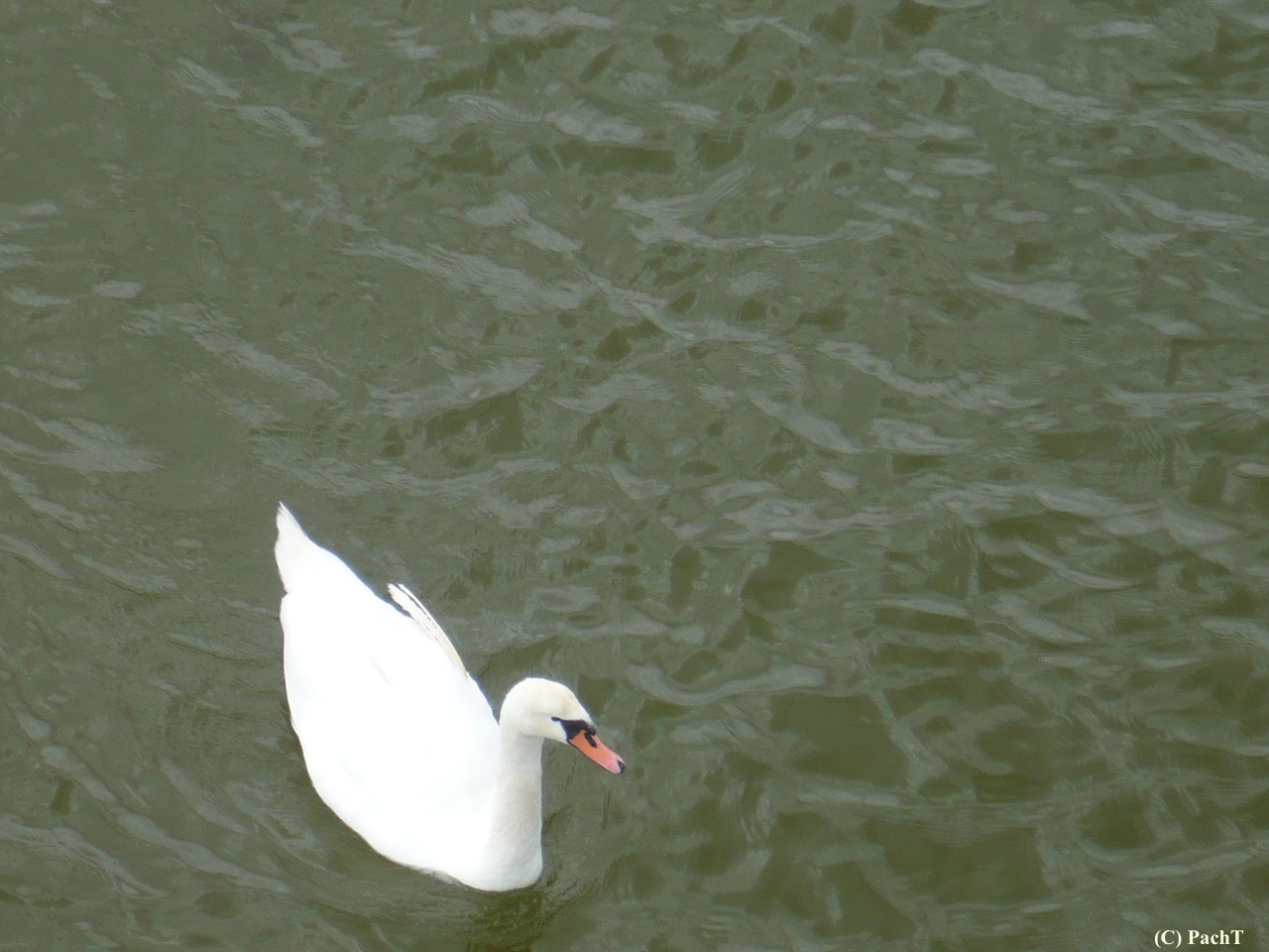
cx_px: 634
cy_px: 476
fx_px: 5279
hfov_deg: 13.7
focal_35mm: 144
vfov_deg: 10.3
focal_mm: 17.4
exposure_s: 1/250
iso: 100
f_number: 5
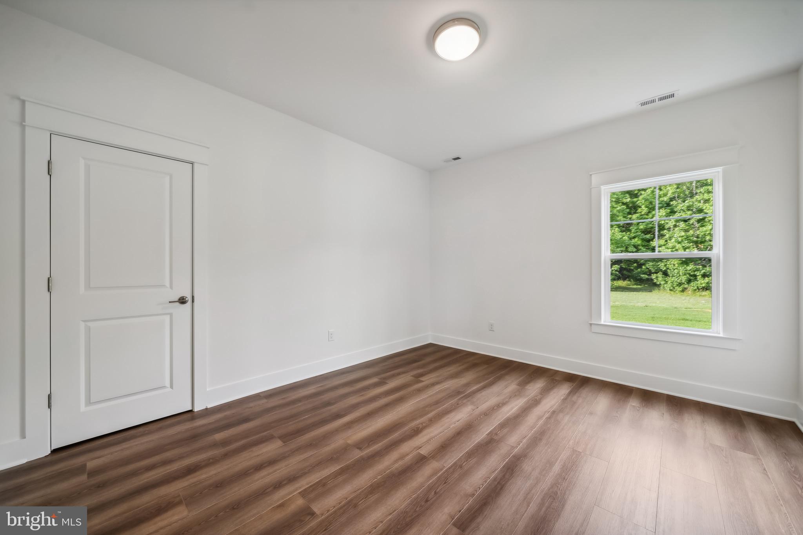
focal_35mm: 13
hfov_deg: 108.3
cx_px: 402
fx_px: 290
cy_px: 268
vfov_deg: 85.4
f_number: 7.1
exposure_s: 1/5
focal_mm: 13
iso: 100
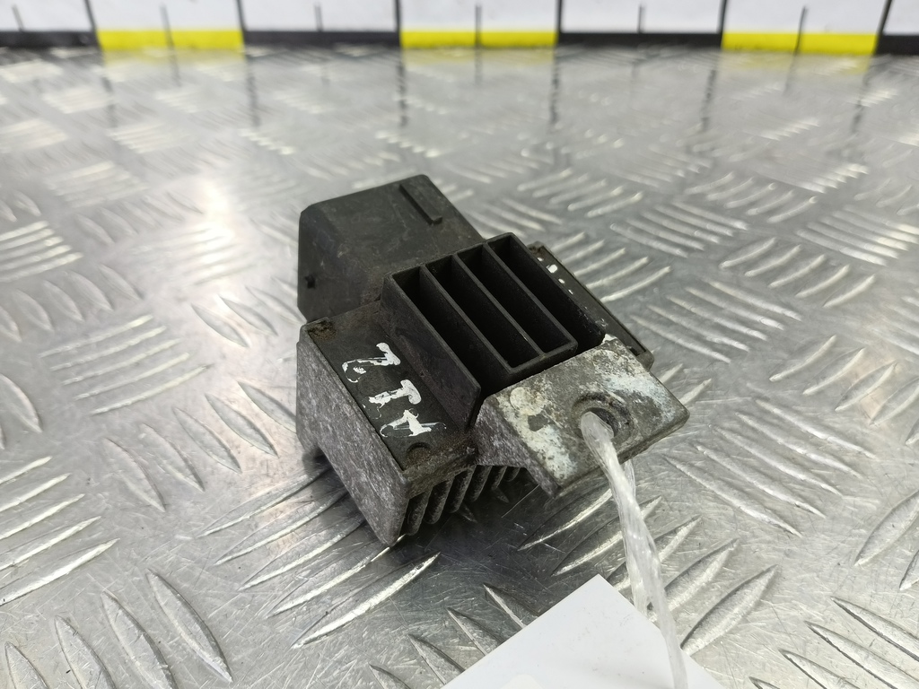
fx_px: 611
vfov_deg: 58.9
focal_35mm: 23
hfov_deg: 73.9
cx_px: 460
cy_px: 344
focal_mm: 4.11
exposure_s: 1/50
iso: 146
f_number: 1.6
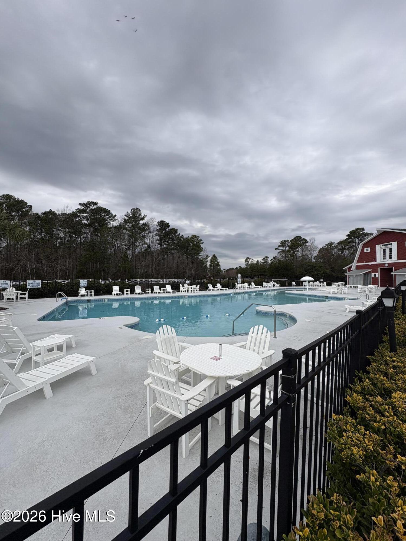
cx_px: 203
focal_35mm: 14
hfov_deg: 85.7
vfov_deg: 102.1
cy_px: 270
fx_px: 219
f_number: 2.2
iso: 50
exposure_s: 1/1506
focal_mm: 2.22
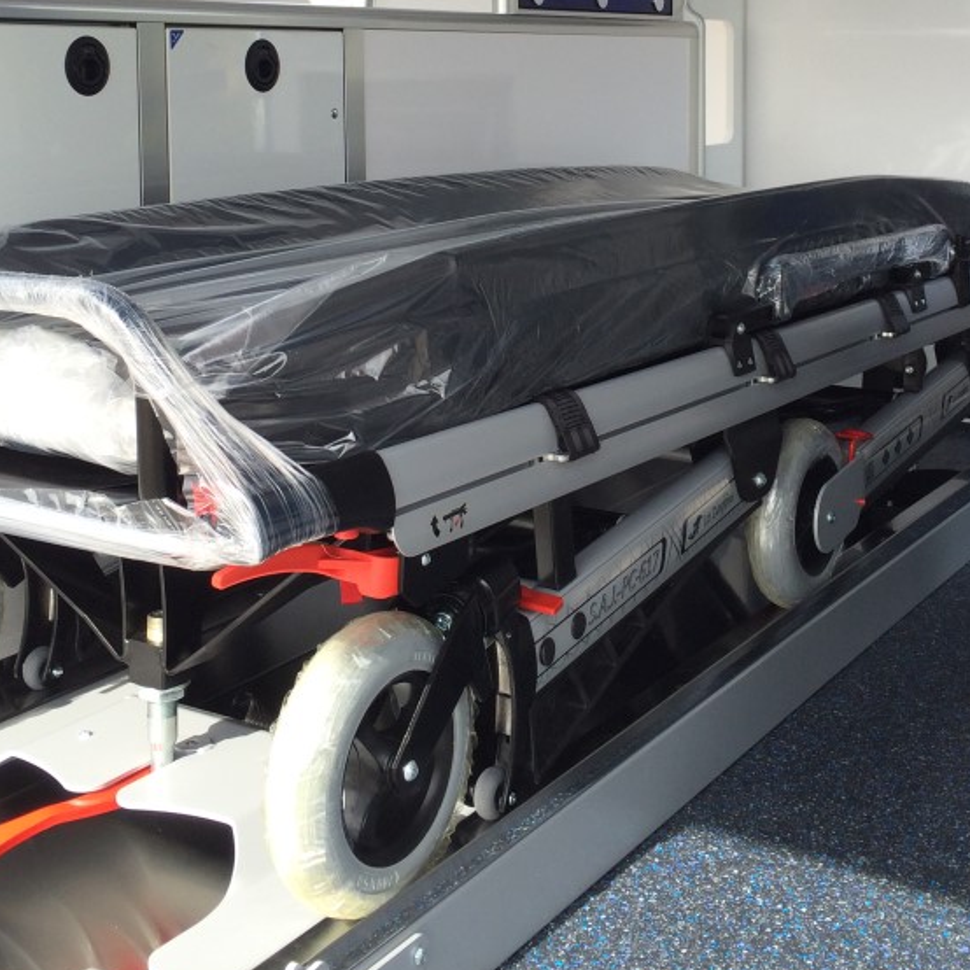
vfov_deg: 33.1
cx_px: 508
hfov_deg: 34.0
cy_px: 201
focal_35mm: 50
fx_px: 1585
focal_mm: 4.15
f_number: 2.2
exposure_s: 1/578
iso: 32
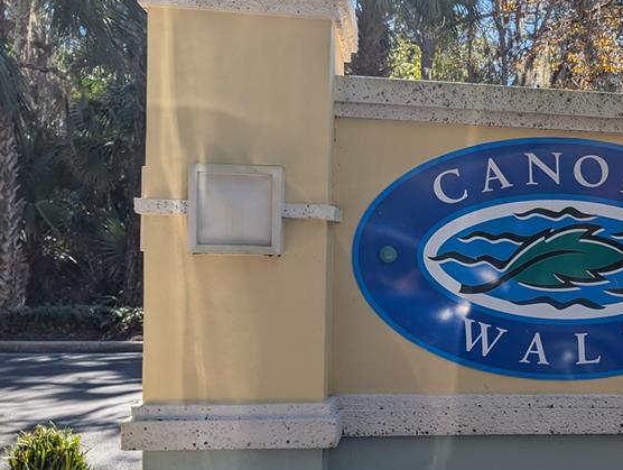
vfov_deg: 32.8
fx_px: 793
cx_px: 552
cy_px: 289
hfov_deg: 39.9
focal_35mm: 44
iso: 19
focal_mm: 6.9
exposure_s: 1/778
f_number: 1.68
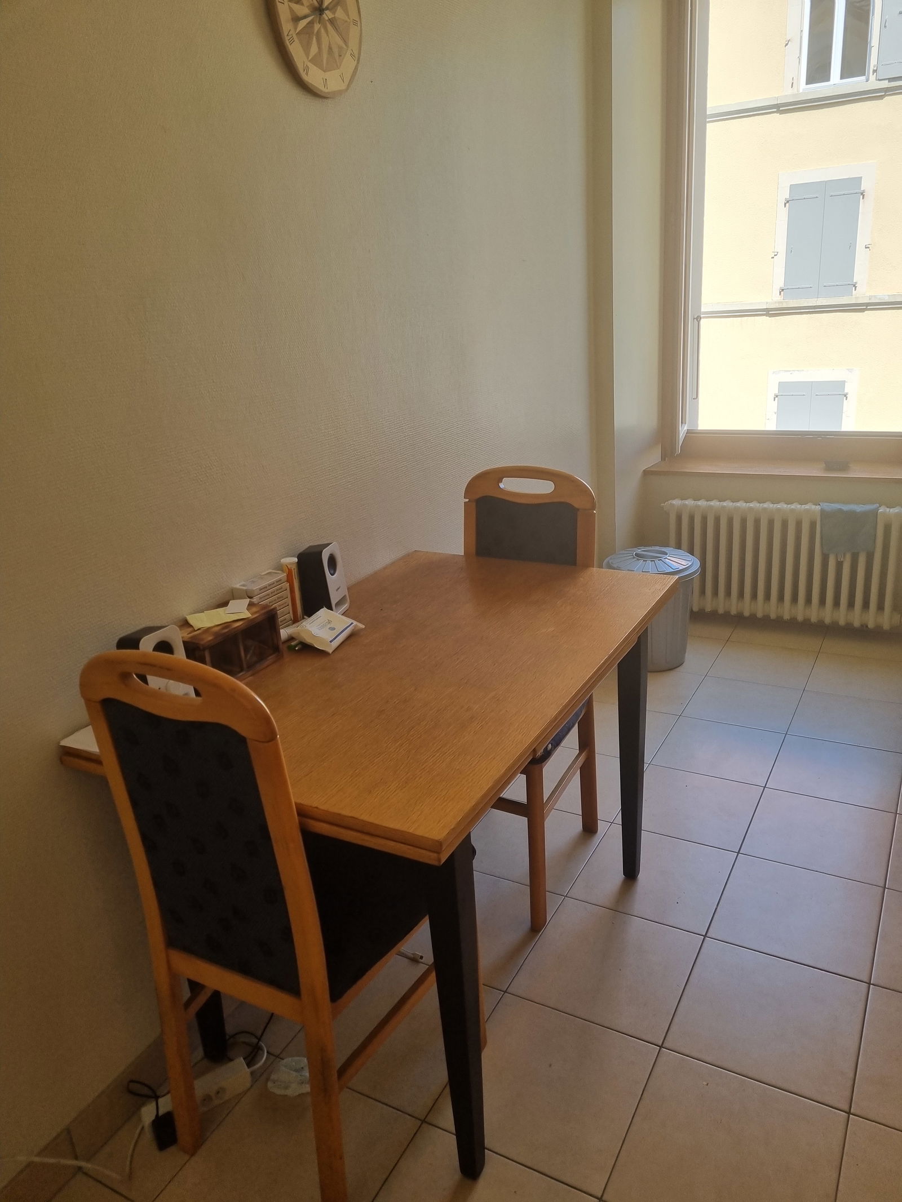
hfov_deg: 53.1
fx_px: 903
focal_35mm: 26
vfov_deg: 67.3
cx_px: 451
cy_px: 601
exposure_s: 1/290
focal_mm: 5.4
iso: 50
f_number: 1.8
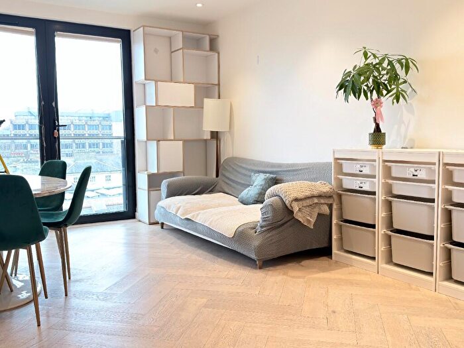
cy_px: 174
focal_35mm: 35
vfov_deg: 40.7
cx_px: 232
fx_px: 469
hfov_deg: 52.6
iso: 64
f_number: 1.78
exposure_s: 1/50
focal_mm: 6.76
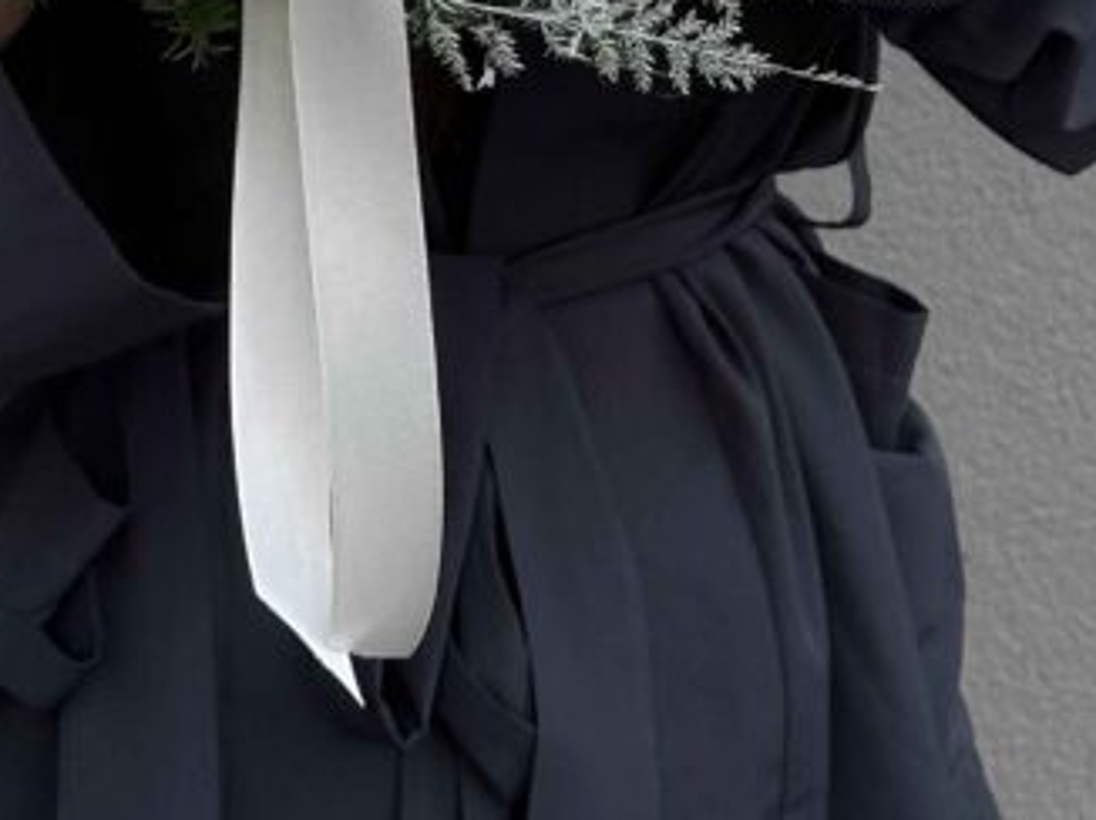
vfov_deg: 9.2
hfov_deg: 13.1
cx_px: 380
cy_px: -874
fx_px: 4777
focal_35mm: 151
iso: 64
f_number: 1.8
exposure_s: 1/580
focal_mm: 6.9
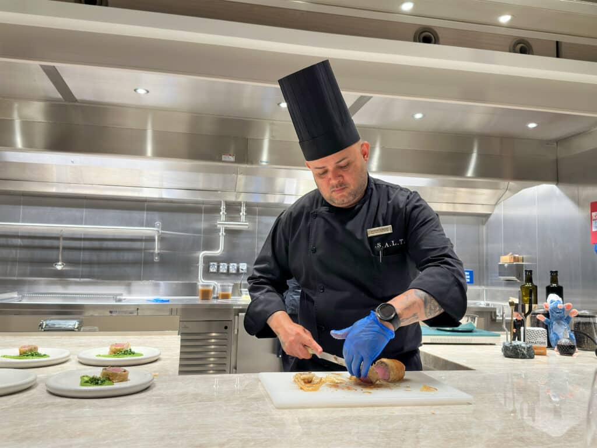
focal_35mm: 30
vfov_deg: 46.8
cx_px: 298
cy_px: 224
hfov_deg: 60.0
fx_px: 517
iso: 200
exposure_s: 1/58
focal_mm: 6.86
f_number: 1.78
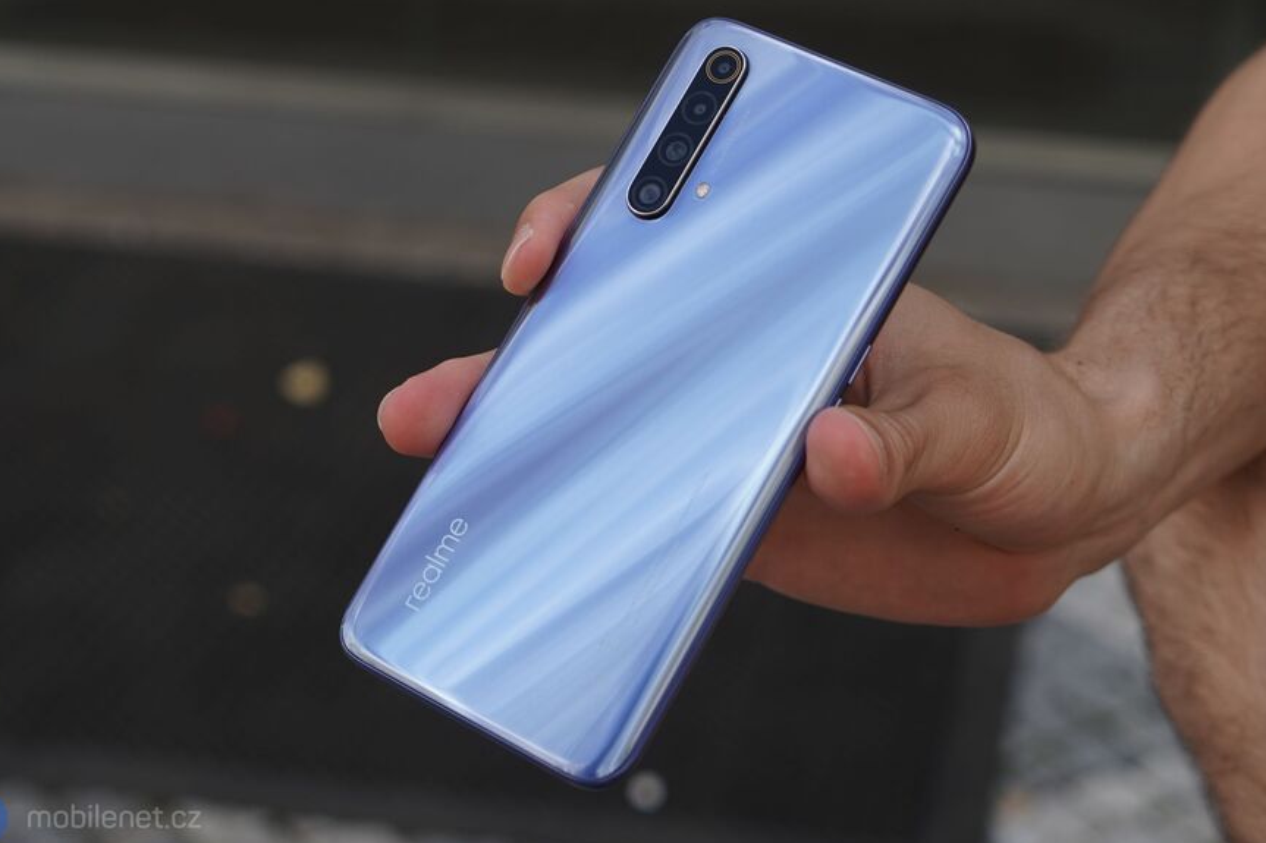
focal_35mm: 59
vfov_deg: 23.0
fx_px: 2074
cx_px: 645
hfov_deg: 33.9
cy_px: 393
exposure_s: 1/125
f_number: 5
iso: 100
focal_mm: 53
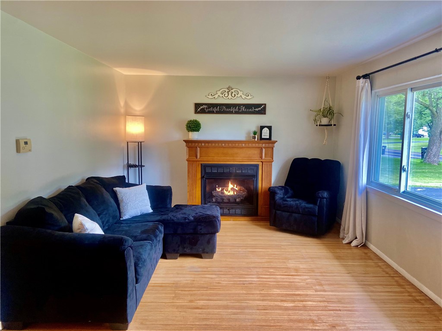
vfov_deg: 53.0
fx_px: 332
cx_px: 221
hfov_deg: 67.3
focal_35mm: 26
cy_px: 166
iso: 100
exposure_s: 1/60
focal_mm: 4.25
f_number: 1.8
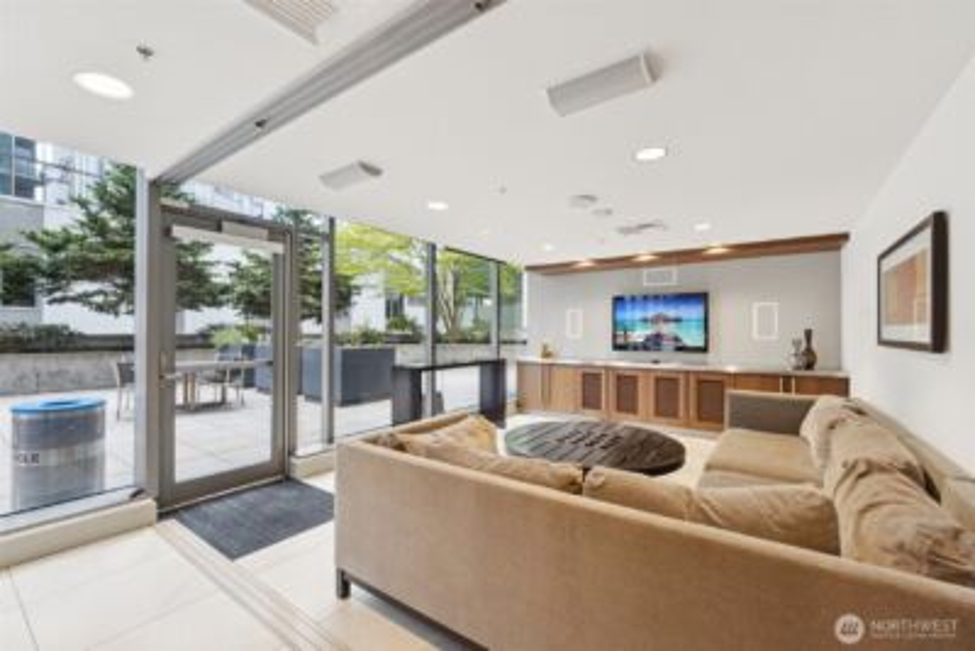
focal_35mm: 15
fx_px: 406
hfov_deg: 100.4
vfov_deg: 77.4
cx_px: 488
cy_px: 326
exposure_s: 1/5
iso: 250
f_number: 9
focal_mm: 10
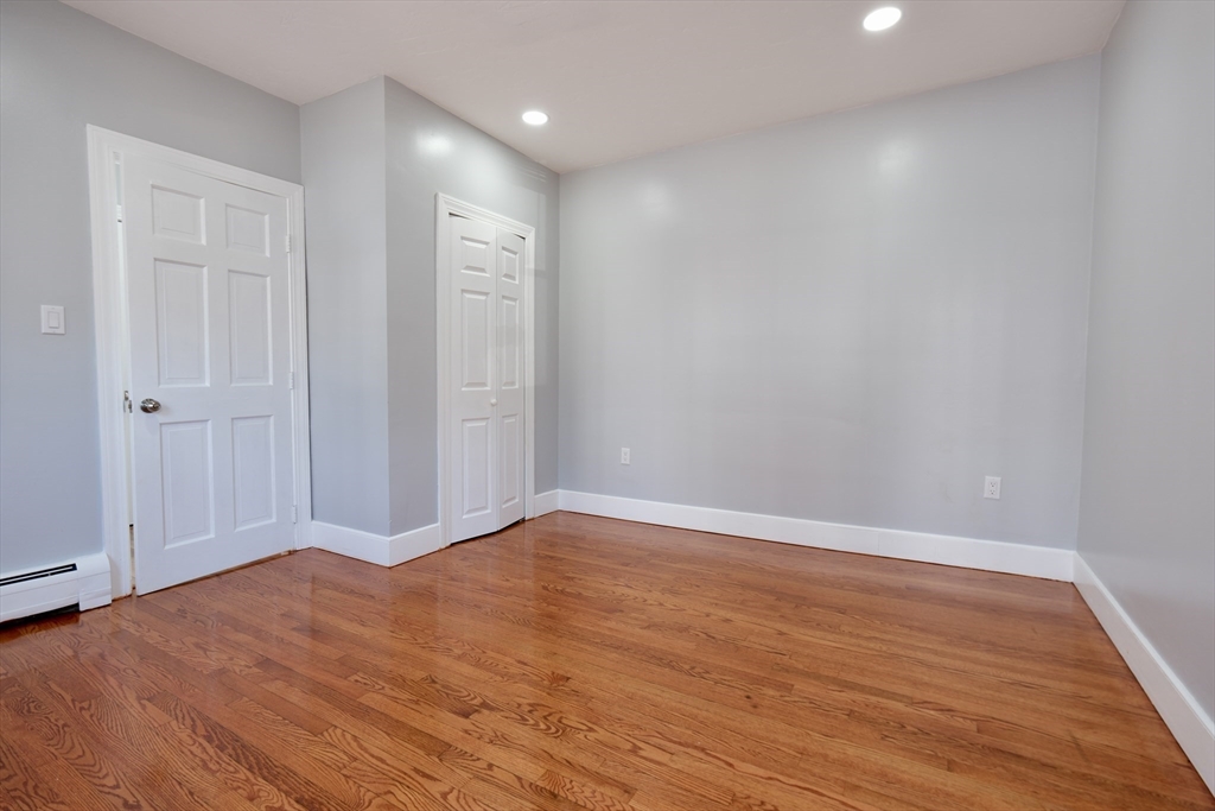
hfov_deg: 100.4
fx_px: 506
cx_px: 608
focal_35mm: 15
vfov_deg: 77.3
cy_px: 406
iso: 160
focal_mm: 10
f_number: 4
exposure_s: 1/18
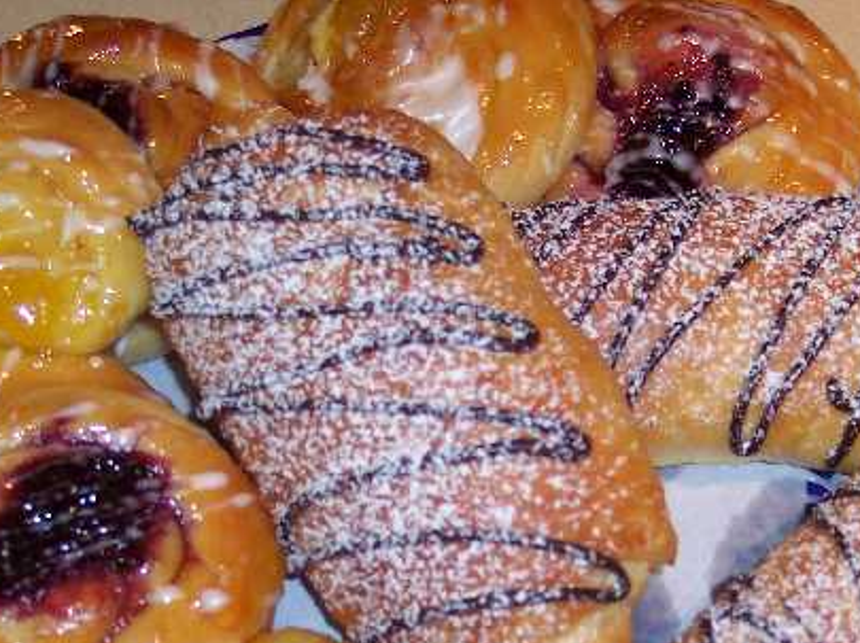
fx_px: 1862
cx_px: 512
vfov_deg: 19.3
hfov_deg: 26.0
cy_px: 566
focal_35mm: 75
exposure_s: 1/30
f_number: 2.8
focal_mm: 8
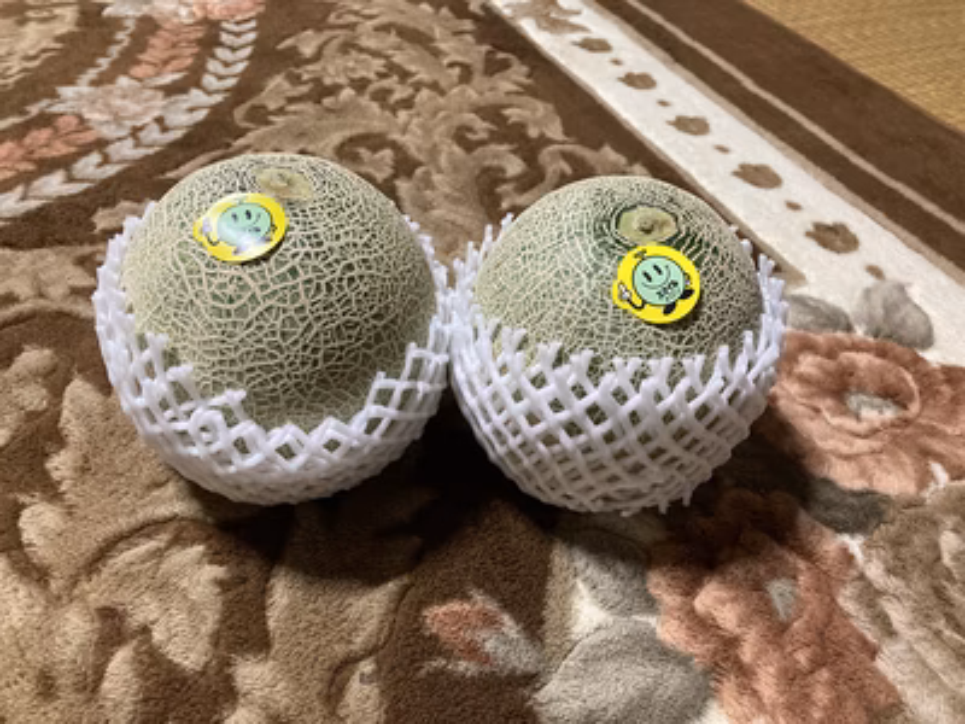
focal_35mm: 28
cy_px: 362
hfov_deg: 63.4
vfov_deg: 49.7
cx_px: 482
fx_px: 781
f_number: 1.8
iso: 320
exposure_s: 1/50
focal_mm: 3.99
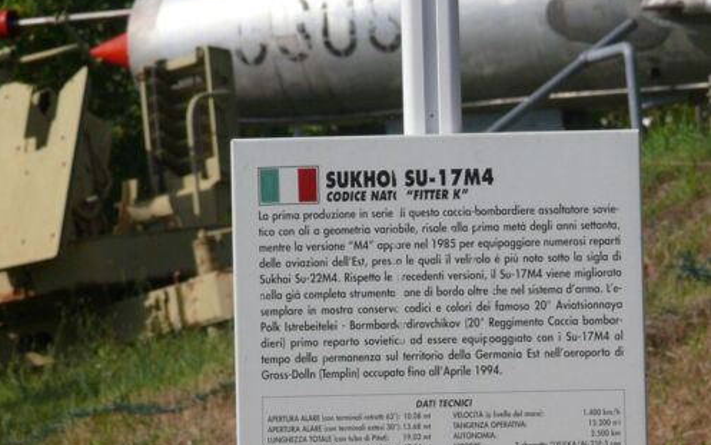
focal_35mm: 386
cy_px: 251
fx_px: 7482
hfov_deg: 5.4
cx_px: 355
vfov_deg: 3.4
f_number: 8
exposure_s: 1/500
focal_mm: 43
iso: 100
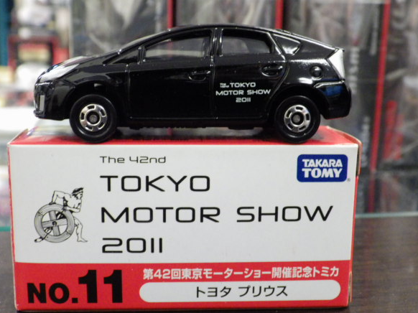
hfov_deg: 34.9
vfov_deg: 26.5
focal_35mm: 55
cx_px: 196
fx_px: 664
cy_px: 167
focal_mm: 9
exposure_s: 1/25
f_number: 3.8
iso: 1000
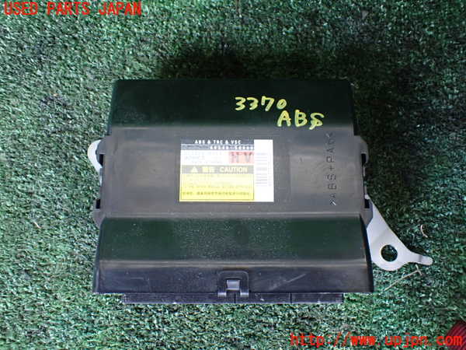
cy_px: 175
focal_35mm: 30
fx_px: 404
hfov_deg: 60.0
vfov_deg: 46.8
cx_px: 233
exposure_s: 1/40
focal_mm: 5.4
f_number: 2.3
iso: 800
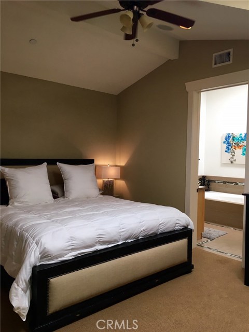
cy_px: 166
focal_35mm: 29
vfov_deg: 61.7
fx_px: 278
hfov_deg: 48.2
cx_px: 124
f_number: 2.2
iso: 25
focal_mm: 4.15
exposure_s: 1/30
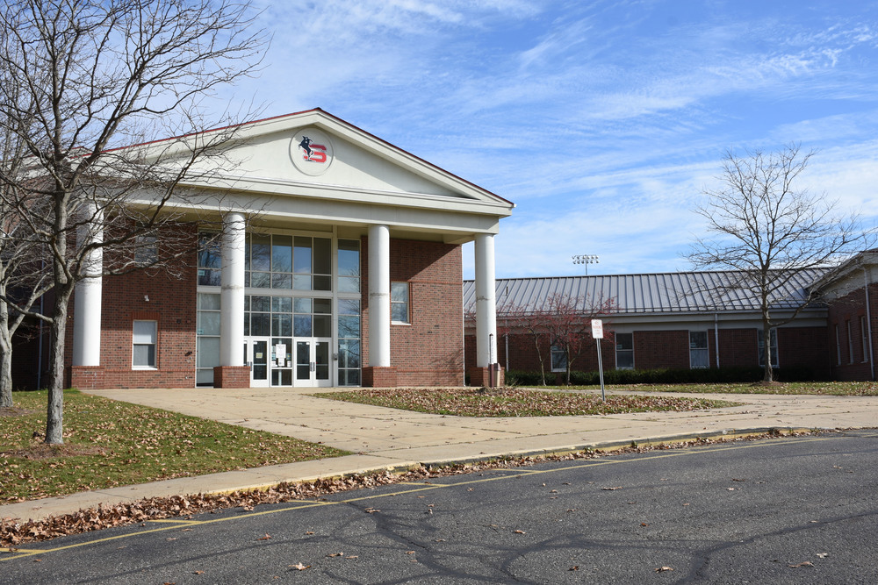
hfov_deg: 49.5
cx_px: 439
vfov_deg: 34.2
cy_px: 292
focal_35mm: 39
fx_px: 951
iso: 100
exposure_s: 1/200
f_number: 9
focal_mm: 26
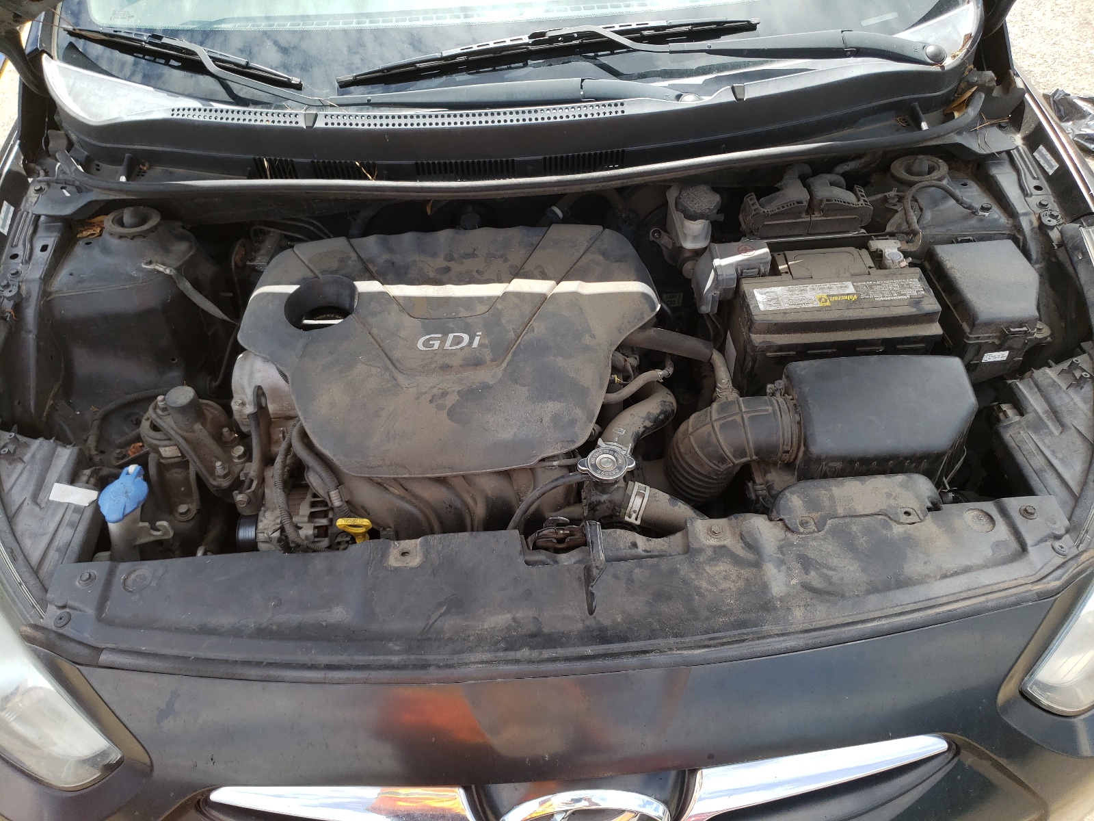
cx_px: 547
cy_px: 410
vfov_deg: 53.1
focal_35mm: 26
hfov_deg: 67.3
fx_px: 822
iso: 50
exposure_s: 1/667
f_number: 1.5
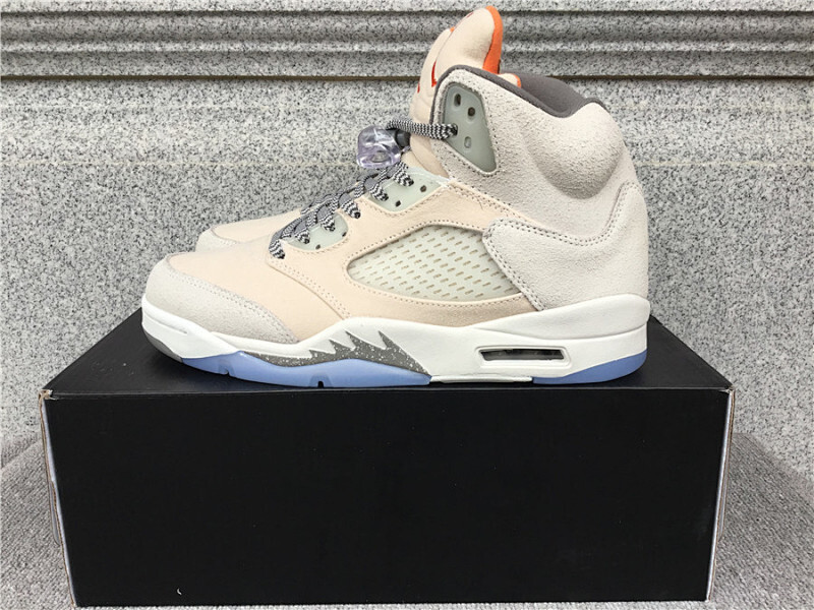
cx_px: 407
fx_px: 729
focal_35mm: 31
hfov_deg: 58.4
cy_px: 305
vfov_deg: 45.4
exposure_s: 1/50
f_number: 2.4
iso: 25
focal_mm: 3.3
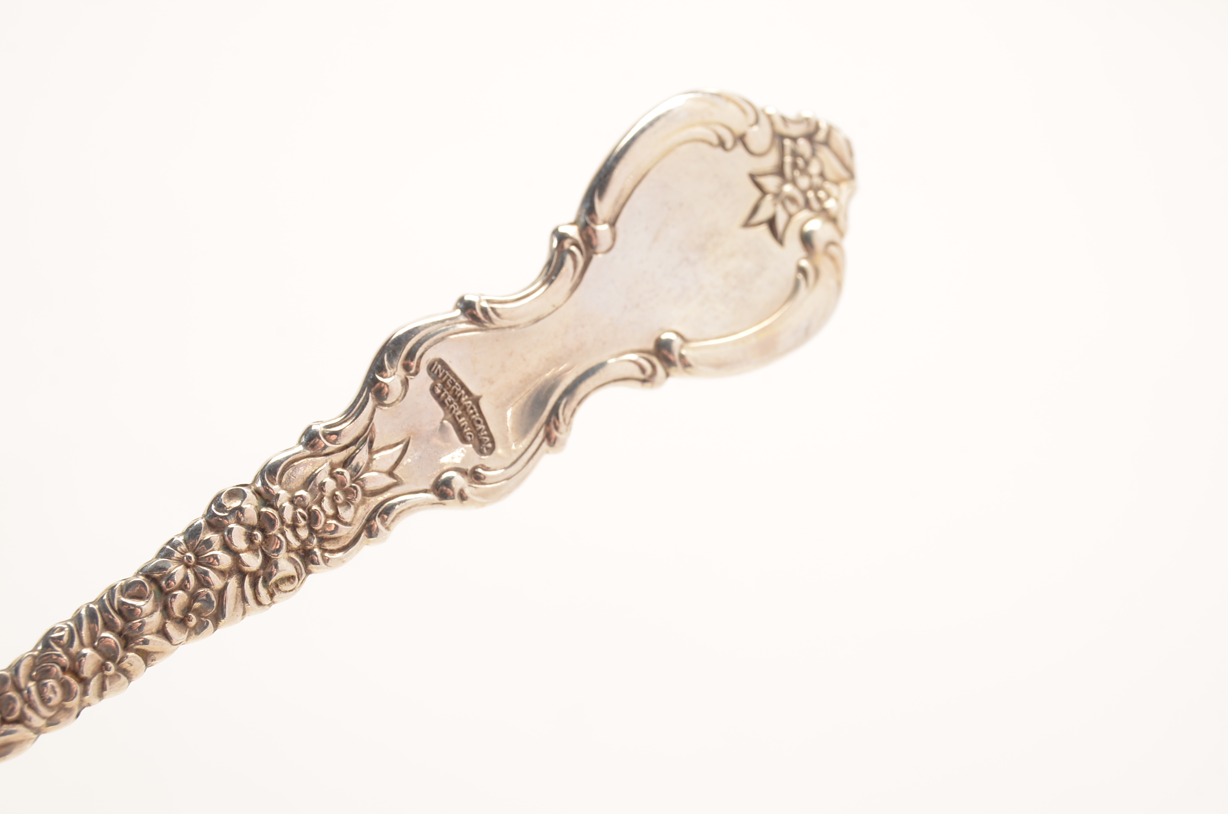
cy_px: 407
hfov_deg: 24.7
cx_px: 614
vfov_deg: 16.5
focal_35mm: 82
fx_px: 2808
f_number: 11
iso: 160
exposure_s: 1/125
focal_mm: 55
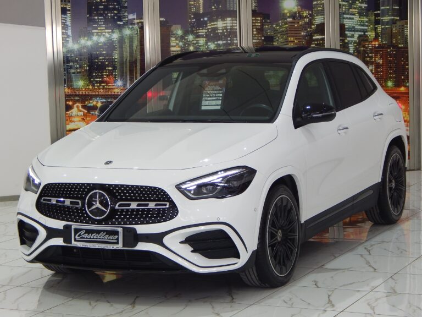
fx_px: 1134
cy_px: 158
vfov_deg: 15.9
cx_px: 211
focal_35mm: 93
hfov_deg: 21.1
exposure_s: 1/30
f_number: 4.4
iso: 140
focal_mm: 16.6
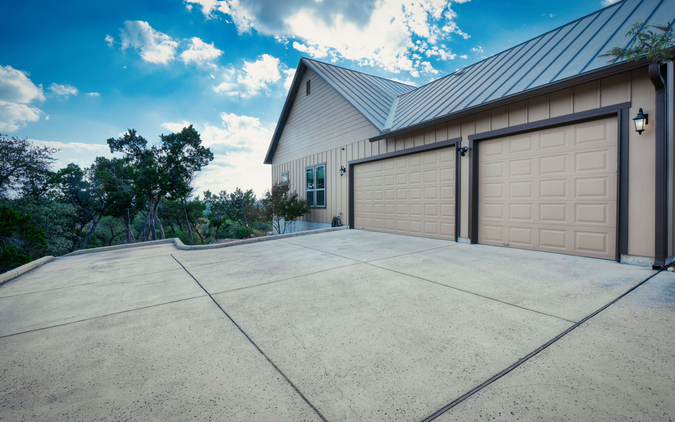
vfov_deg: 68.0
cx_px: 350
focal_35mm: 17
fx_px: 313
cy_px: 207
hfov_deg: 94.3
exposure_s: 1/15
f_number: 11
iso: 100
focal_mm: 16
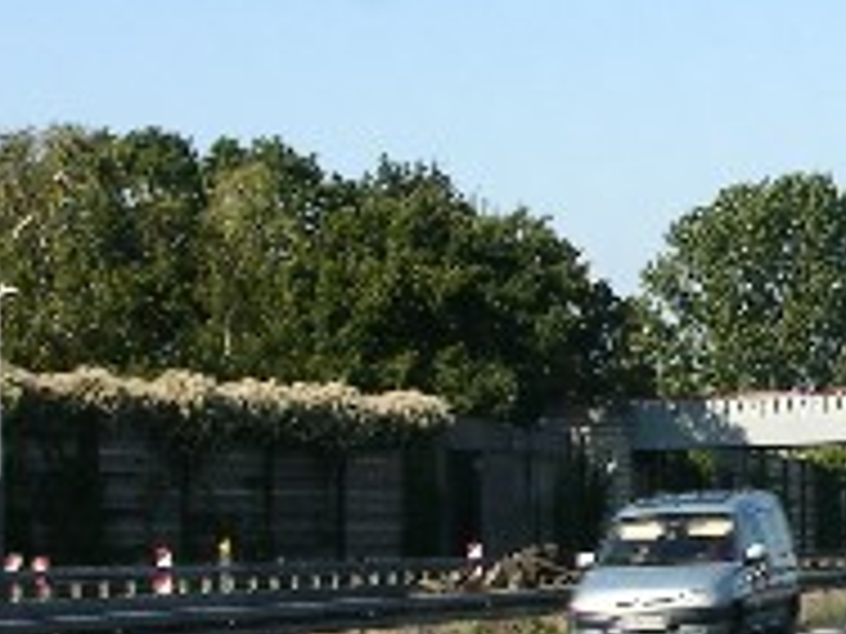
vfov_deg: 8.8
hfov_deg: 11.5
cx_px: 1024
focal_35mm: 169
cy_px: 324
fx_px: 4130
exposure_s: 1/111
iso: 50
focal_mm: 13.7
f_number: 6.9
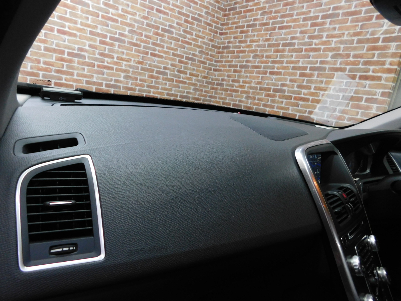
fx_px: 266
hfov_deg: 73.9
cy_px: 150
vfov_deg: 58.9
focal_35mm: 23
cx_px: 200
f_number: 3
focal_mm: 4
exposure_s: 1/30
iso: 320
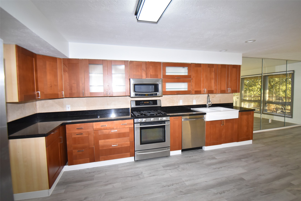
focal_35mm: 16
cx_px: 150
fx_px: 138
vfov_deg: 72.1
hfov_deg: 94.9
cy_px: 100
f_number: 4.8
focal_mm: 11
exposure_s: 1/125
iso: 1000
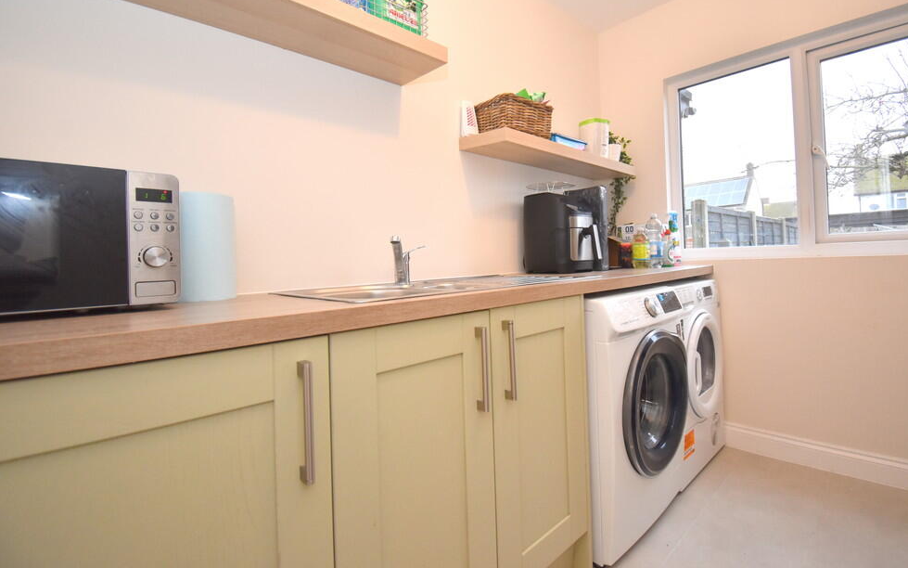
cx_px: 474
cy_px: 261
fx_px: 396
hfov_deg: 97.8
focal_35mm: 16
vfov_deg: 71.1
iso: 800
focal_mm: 10
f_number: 4.5
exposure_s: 1/125
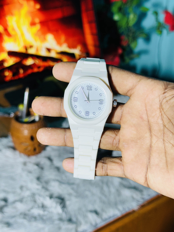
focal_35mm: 48
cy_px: 116
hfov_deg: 30.3
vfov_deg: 39.7
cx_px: 87
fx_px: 322
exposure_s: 1/100
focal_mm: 6.86
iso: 64
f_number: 1.78
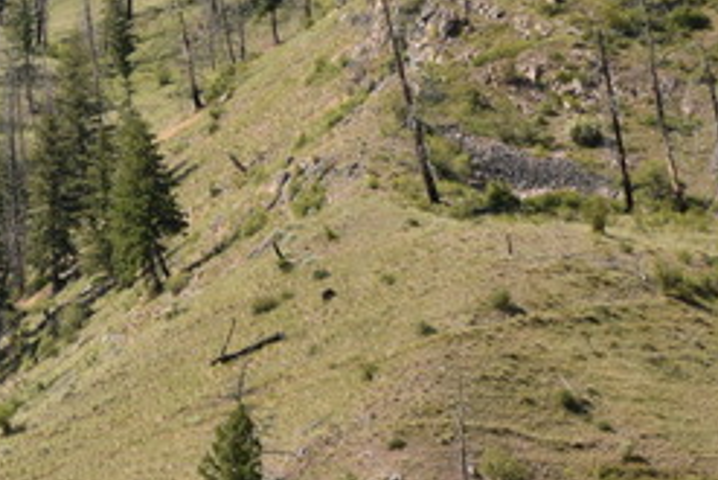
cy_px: 284
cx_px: -273
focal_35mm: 165
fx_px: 3293
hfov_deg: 12.0
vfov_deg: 8.3
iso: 640
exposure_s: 1/3200
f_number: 5.6
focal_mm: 34
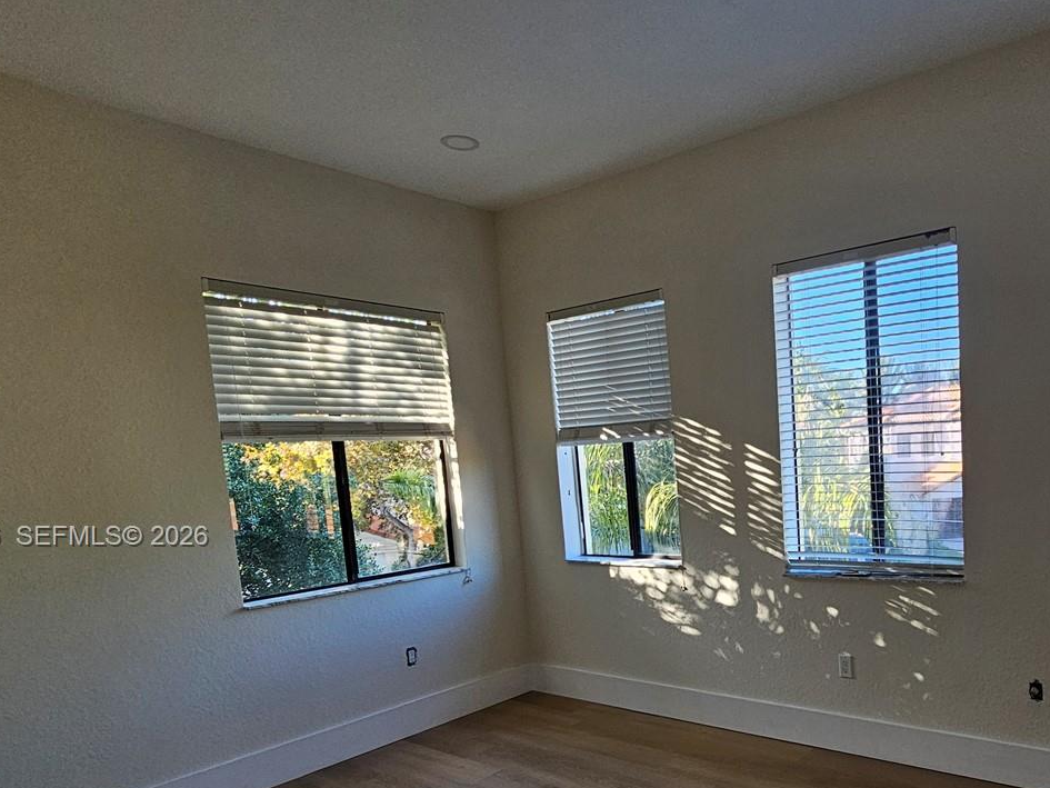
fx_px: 667
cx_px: 751
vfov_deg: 59.4
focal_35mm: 22
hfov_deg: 72.5
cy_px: 538
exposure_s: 1/120
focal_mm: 2.2
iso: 64
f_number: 2.2
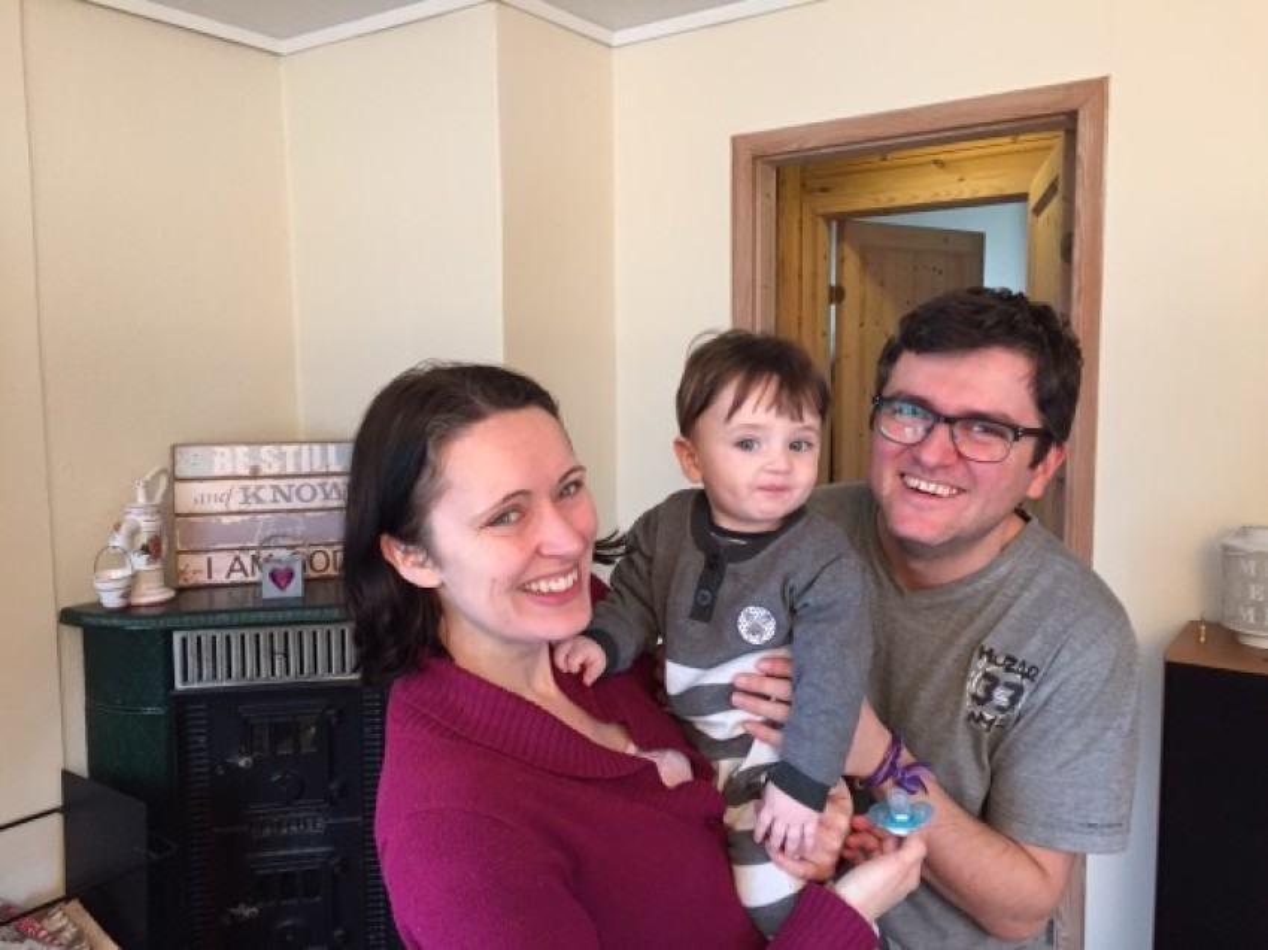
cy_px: 475
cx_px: 634
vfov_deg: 48.2
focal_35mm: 29
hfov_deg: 61.7
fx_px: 1062
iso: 200
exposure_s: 1/33
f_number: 2.2
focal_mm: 4.15
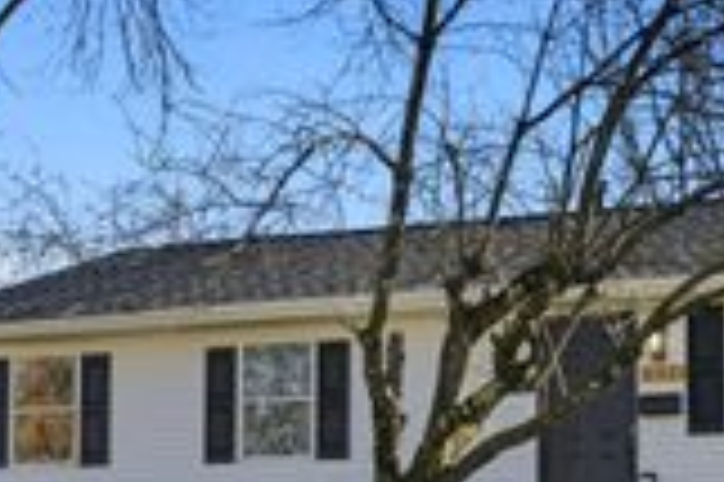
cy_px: 453
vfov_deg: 12.4
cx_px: 522
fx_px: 2190
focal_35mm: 109
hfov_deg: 18.7
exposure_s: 1/1250
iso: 400
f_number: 10
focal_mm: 35
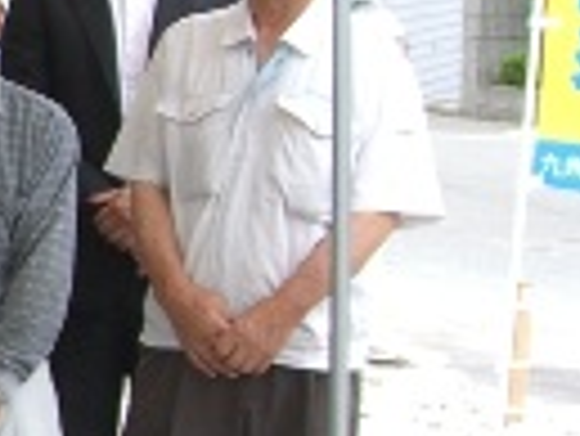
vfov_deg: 8.7
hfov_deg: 10.4
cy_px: 178
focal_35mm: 171
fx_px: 2868
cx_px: -661
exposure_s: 1/160
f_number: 4
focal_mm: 7.9
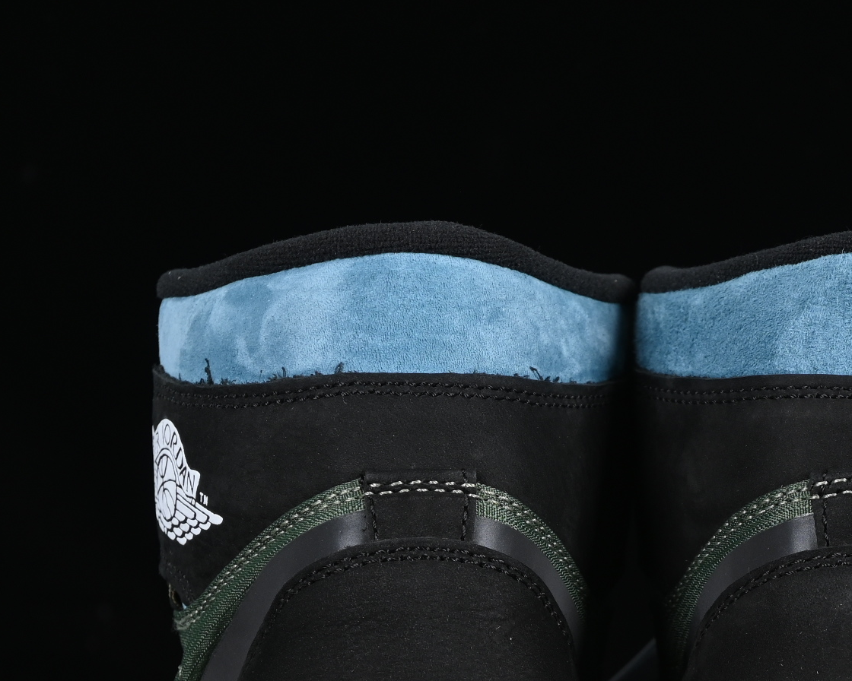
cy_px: 625
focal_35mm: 175
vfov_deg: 8.8
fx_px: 4413
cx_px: 647
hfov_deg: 11.0
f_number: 6.3
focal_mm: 50
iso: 160
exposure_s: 1/60
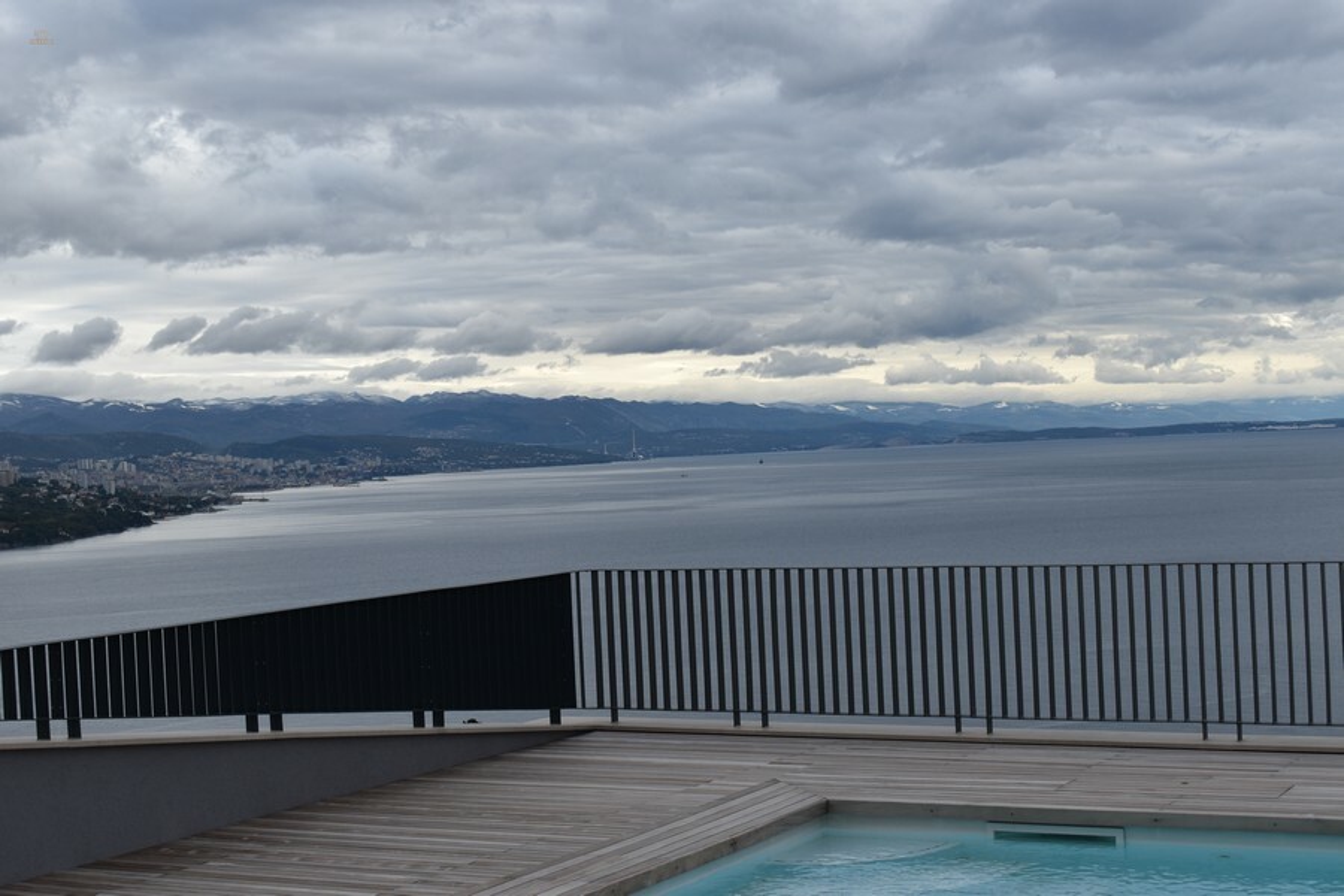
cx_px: 672
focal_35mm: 57
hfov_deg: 35.1
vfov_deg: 23.8
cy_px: 448
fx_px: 2128
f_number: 8
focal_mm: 38
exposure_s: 1/250
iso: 200
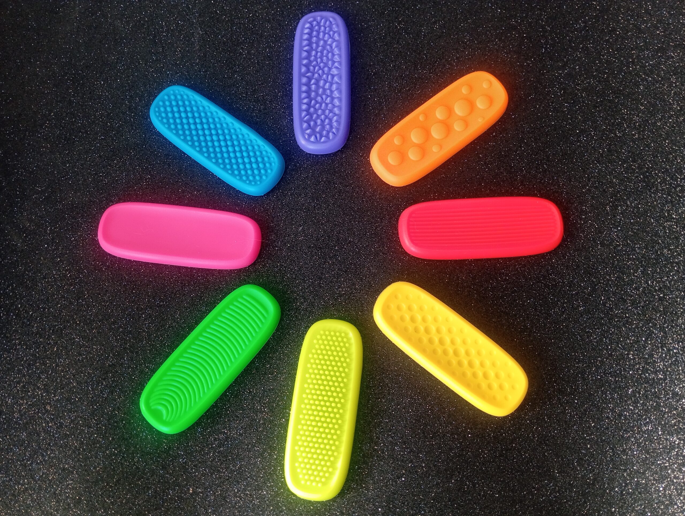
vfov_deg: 49.9
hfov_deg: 63.4
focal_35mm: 28
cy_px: 258
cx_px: 342
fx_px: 555
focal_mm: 4.25
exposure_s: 1/50
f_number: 1.8
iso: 165
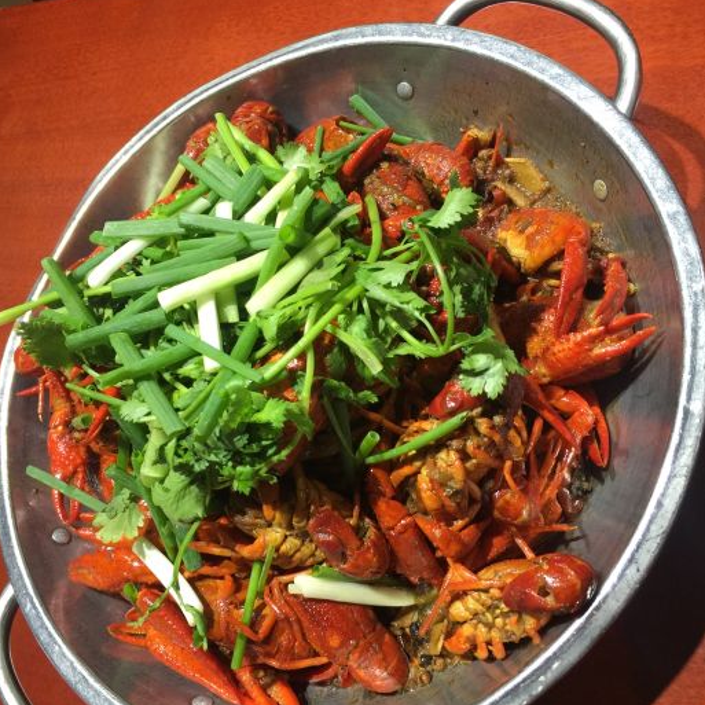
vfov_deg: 47.1
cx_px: 350
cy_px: 399
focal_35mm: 35
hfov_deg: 47.2
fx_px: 806
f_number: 2.2
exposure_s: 1/50
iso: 40
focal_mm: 4.15
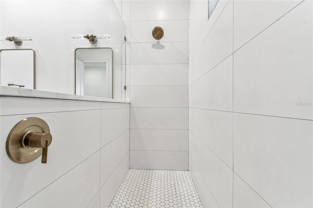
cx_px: 156
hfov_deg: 100.4
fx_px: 130
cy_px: 104
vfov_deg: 77.3
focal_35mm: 15
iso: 100
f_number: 7.1
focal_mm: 10
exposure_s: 1/10
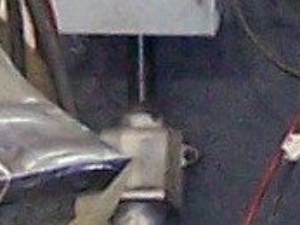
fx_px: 2619
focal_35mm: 302
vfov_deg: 4.9
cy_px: -133
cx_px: -257
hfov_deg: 6.4
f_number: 2.8
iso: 200
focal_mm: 6.3
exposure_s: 1/60
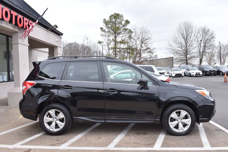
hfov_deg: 59.5
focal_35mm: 32
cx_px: 114
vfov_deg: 41.7
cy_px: 76
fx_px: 199
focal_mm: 21
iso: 400
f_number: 8
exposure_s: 1/250
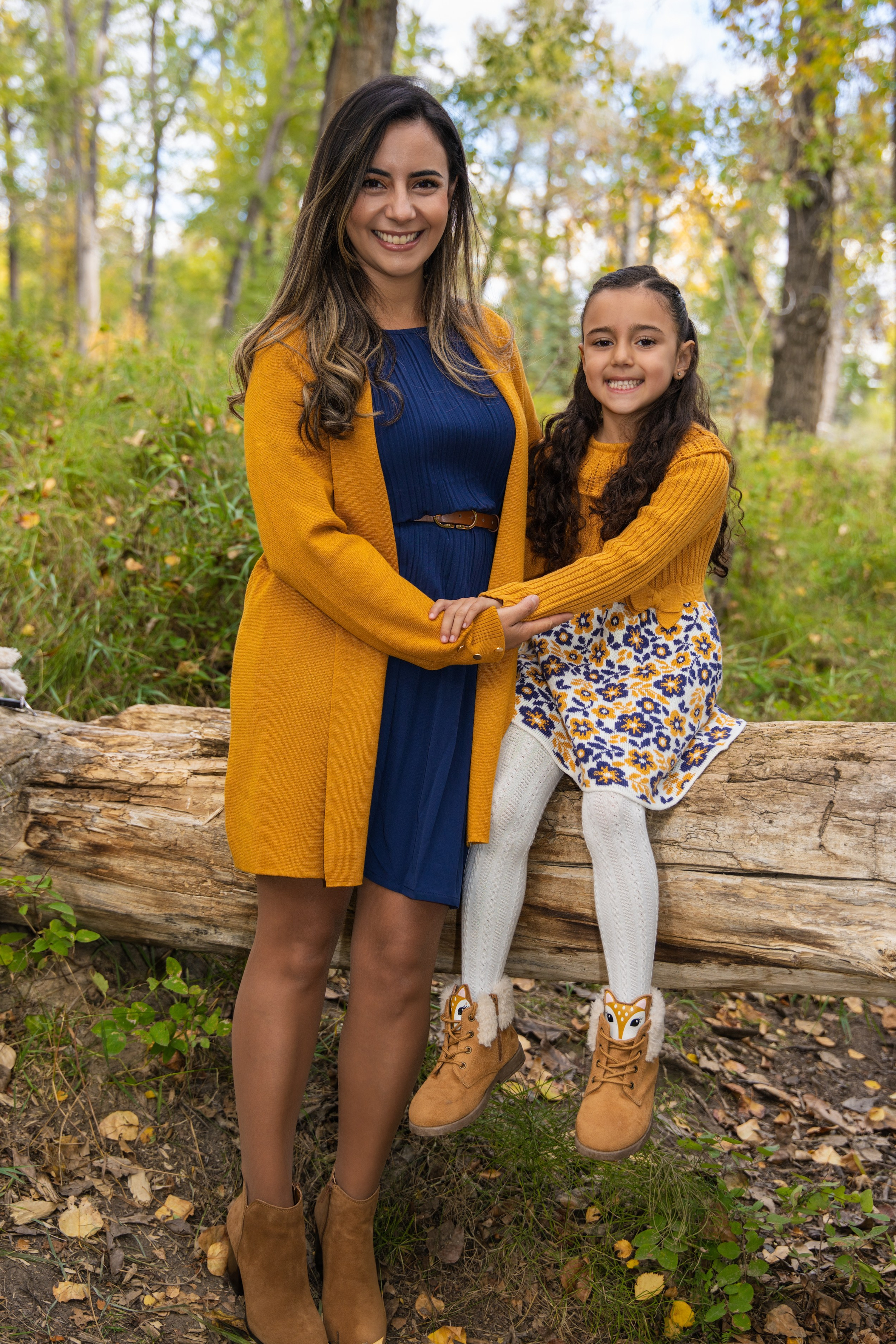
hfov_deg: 32.1
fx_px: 1559
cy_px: 693
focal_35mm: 42
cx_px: 482
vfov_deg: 46.6
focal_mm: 38.7
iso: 125
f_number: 3.2
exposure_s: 1/250
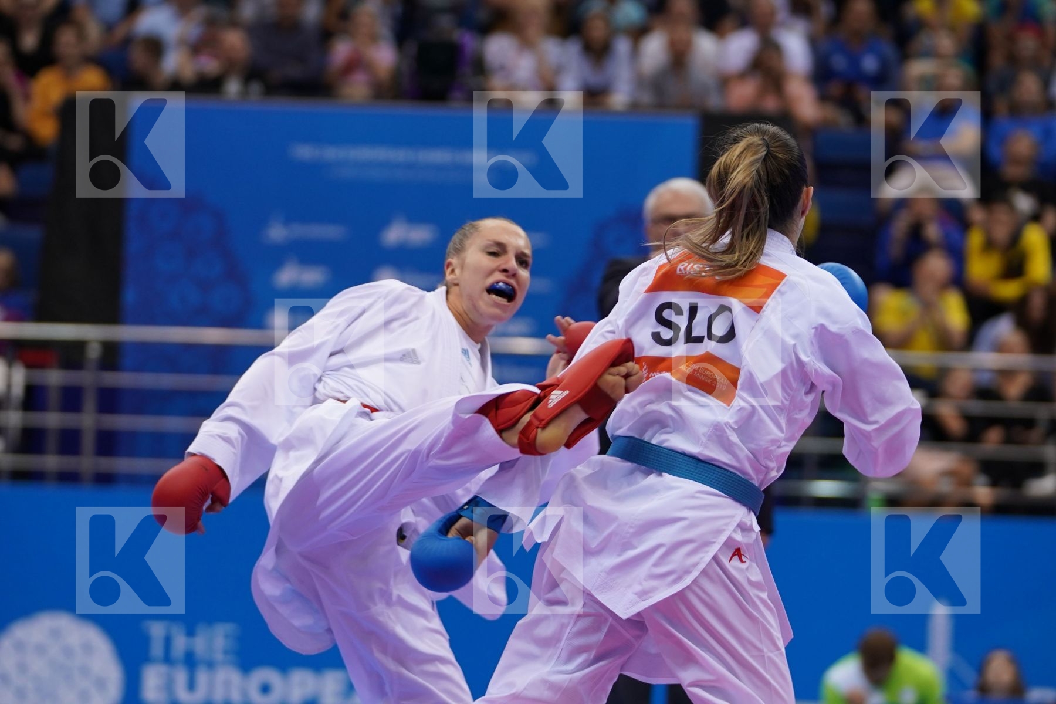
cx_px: 528
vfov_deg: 6.9
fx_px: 5837
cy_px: 352
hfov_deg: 10.3
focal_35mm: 199
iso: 800
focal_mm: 133
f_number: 2.8
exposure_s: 1/800
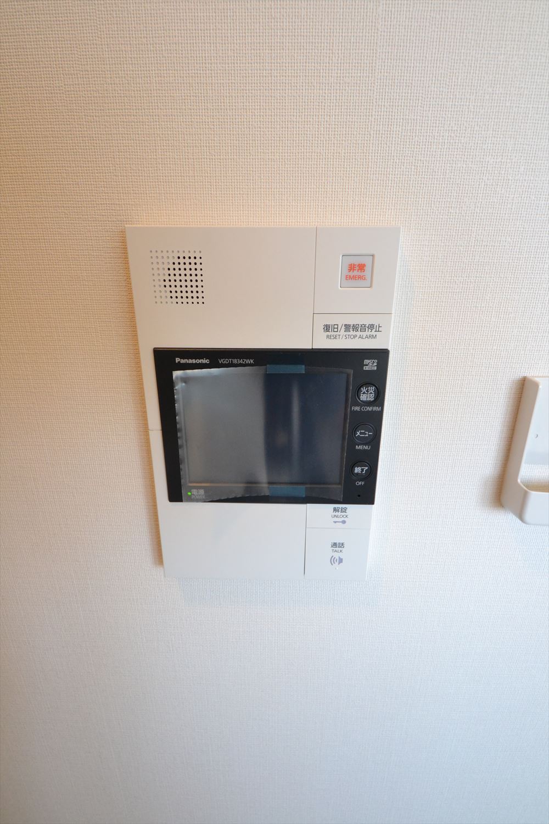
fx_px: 395
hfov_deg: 69.7
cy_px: 412
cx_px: 274
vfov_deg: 92.4
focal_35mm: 17
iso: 1600
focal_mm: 11.5
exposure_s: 1/125
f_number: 5.6
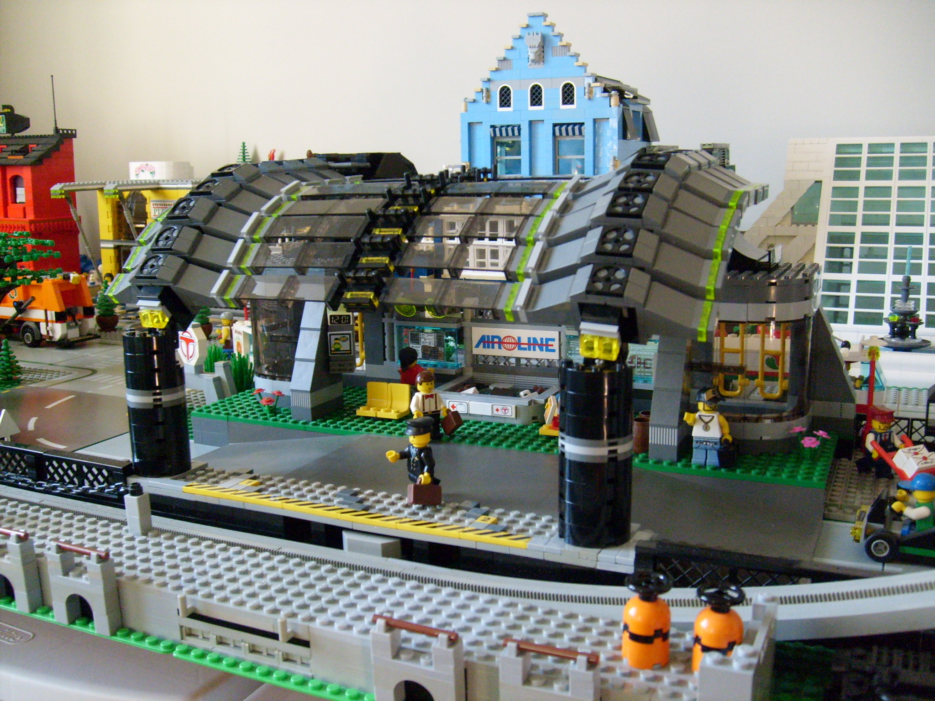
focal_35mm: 35
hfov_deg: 52.6
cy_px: 350
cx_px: 468
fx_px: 945
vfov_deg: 40.7
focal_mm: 5.8
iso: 200
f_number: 2.8
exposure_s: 1/30
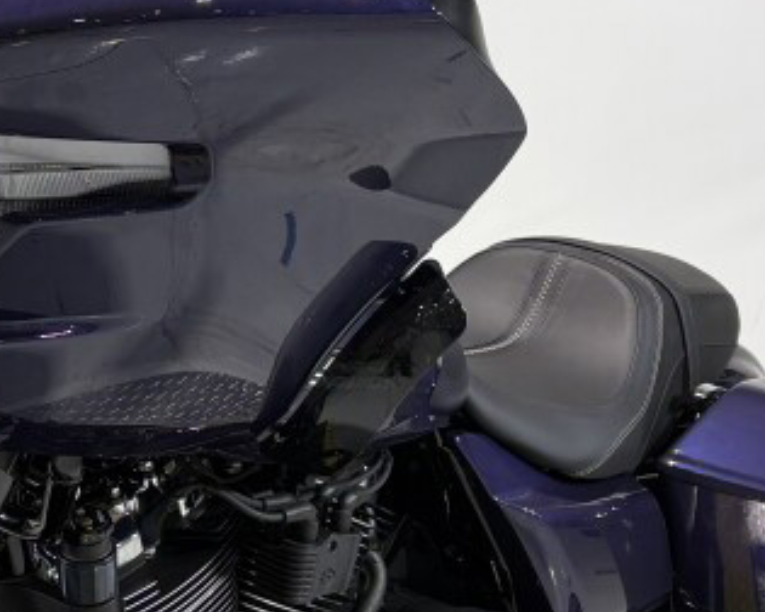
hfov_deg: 21.7
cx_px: 57
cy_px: 357
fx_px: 1947
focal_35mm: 86
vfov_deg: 17.9
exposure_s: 1/120
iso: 50
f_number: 1.6
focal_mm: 5.96
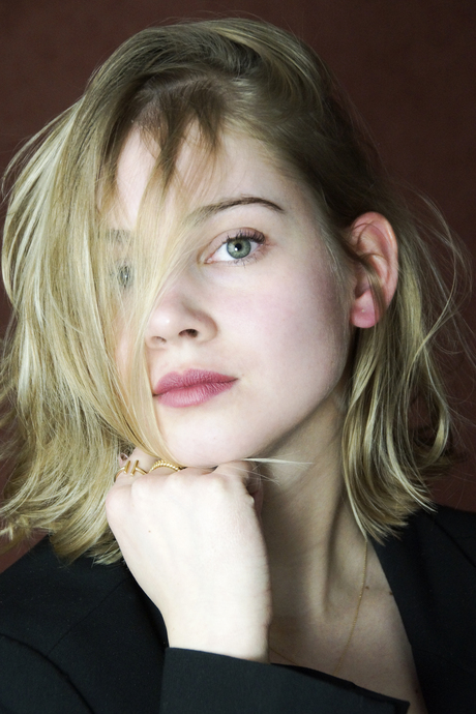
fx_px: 2231
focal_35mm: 112
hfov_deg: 12.2
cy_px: 357
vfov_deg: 18.2
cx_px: 238
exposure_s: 1/125
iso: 1250
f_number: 5.6
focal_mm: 75
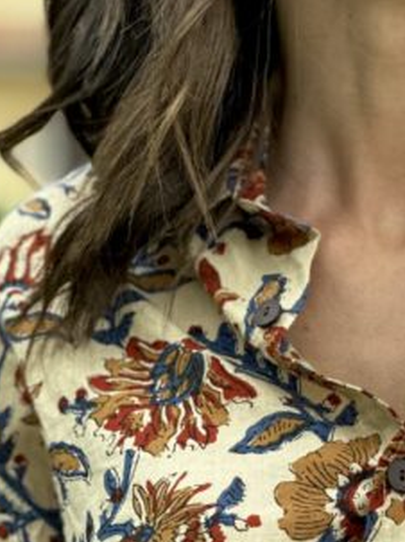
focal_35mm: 204
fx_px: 3187
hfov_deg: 7.2
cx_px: 428
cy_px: 528
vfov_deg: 9.6
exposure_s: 1/121
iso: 64
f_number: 2.8
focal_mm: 9
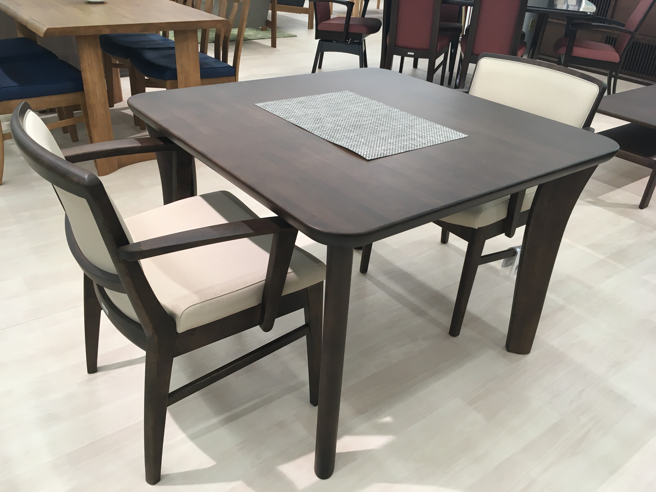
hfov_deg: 61.7
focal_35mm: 29
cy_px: 246
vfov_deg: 48.2
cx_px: 328
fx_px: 550
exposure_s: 1/30
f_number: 2.2
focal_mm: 4.15
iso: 50
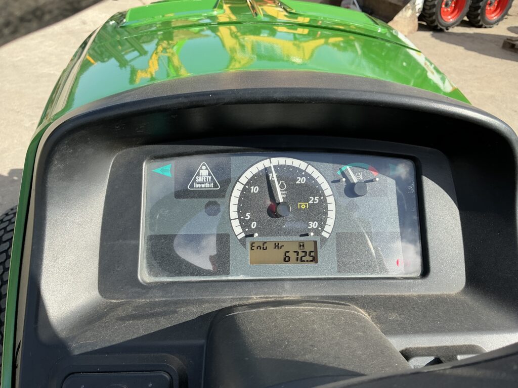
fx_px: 419
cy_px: 194
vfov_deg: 49.7
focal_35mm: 28
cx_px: 259
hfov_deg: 63.4
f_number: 1.8
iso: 25
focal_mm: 3
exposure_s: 1/650
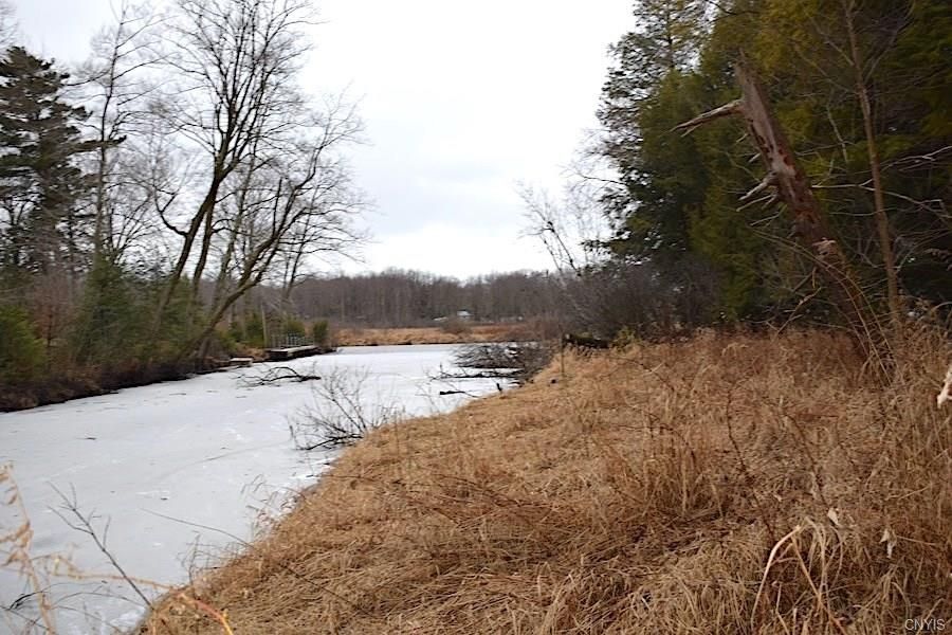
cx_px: 476
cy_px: 318
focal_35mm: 40
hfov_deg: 47.9
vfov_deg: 33.0
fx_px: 1071
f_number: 5.6
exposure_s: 1/125
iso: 180
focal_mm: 27
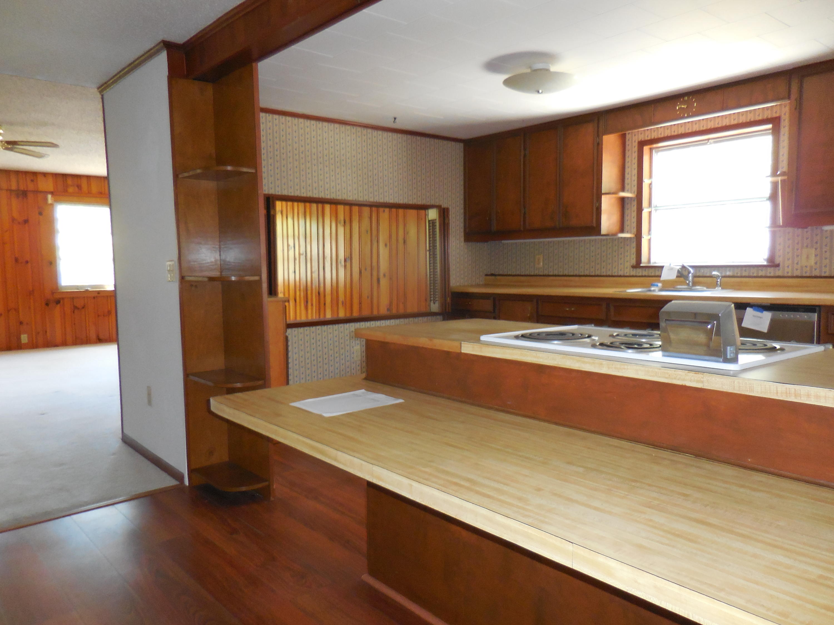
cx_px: 417
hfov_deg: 69.4
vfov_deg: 54.9
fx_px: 602
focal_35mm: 25
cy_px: 312
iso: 360
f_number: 3.3
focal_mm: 4.5
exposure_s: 1/25
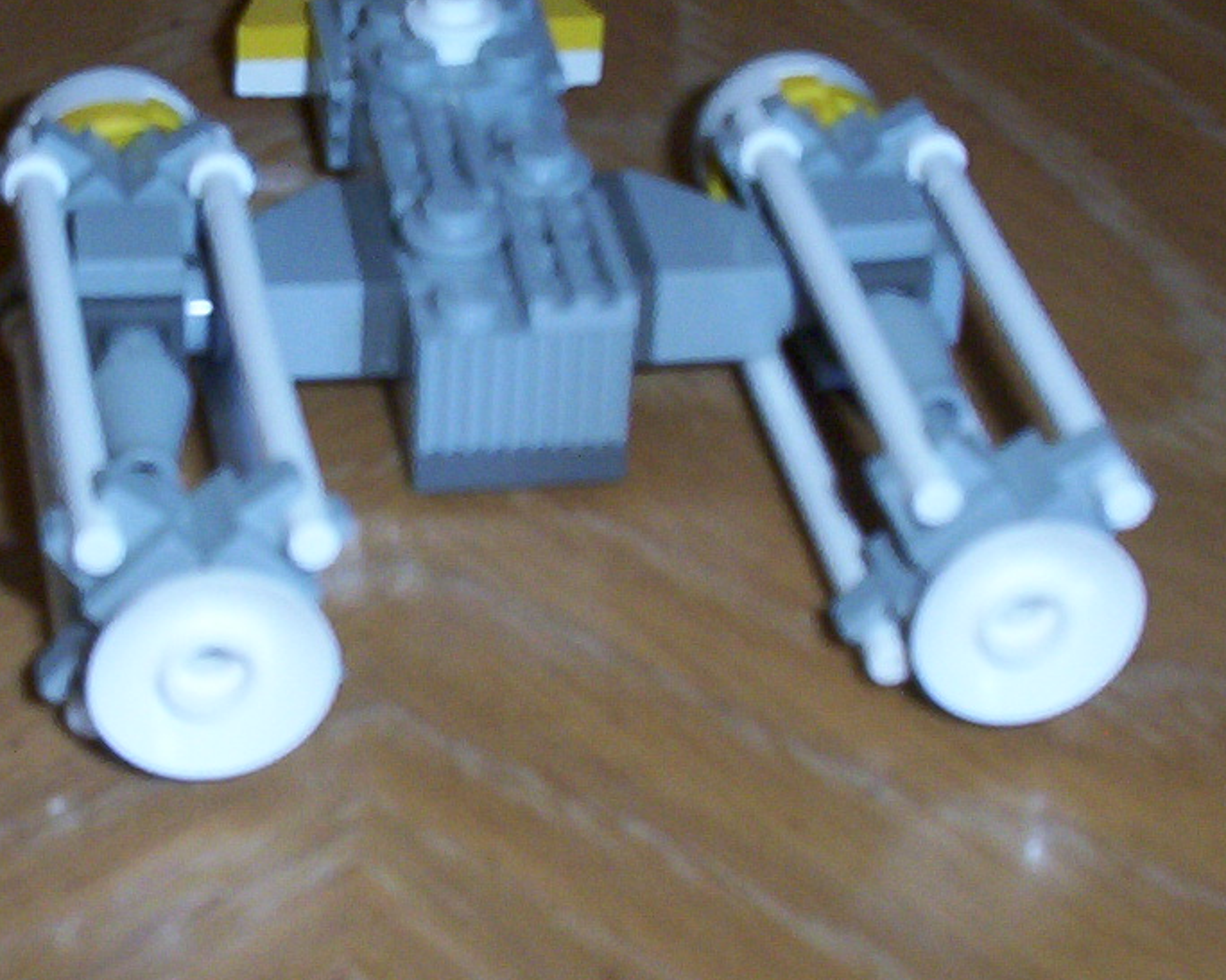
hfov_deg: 21.0
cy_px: 520
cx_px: 660
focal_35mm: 91
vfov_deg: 16.9
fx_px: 3301
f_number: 4.5
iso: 140
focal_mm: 6
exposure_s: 1/30
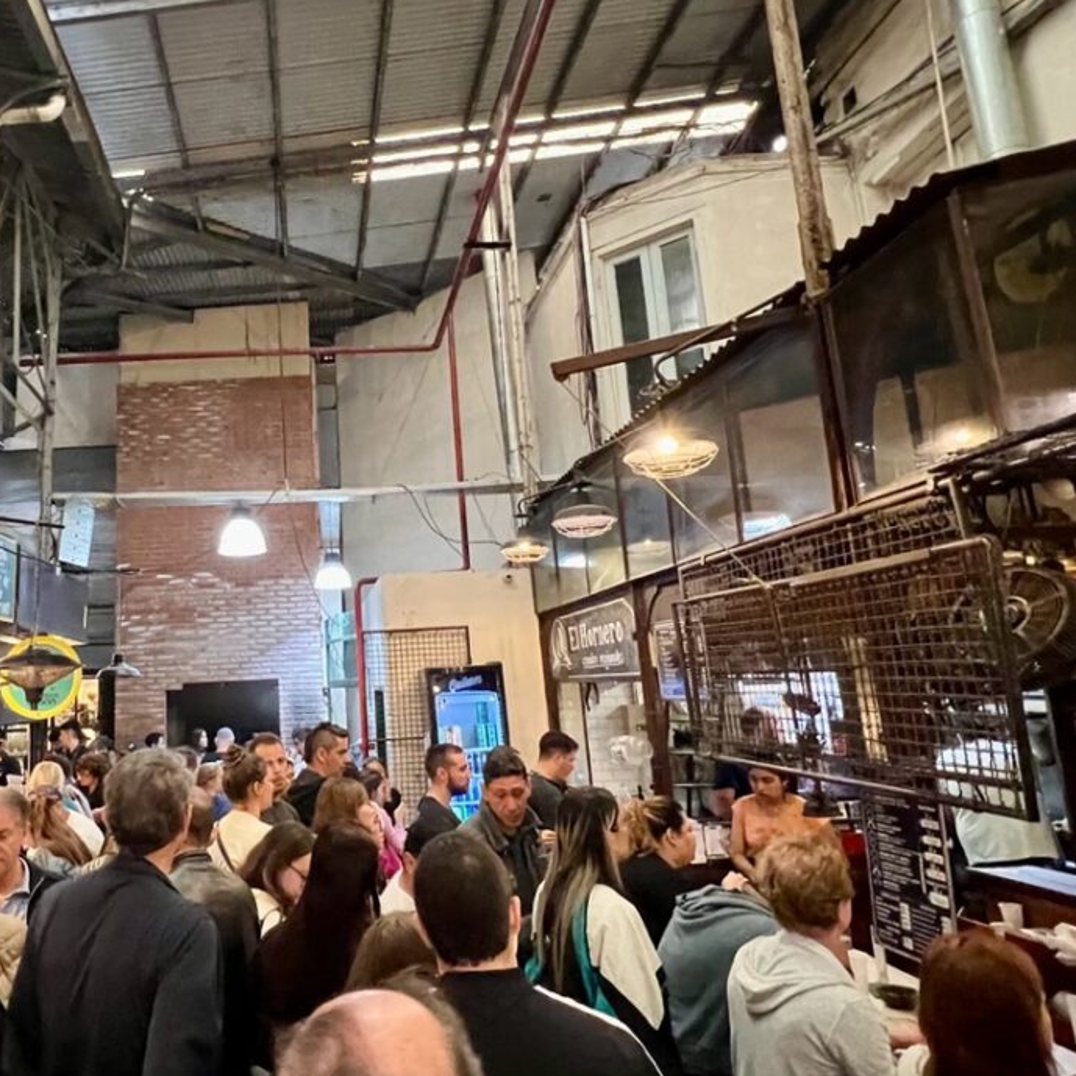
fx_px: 703
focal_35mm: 20
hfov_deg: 64.5
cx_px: 144
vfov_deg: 74.3
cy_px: 622
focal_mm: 1.57
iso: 800
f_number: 1.8
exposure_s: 1/50
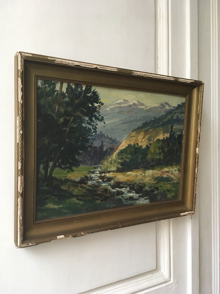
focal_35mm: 29
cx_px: 110
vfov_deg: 61.7
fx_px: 246
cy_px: 147
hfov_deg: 48.2
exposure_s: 1/33
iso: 200
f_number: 2.2
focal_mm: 4.15
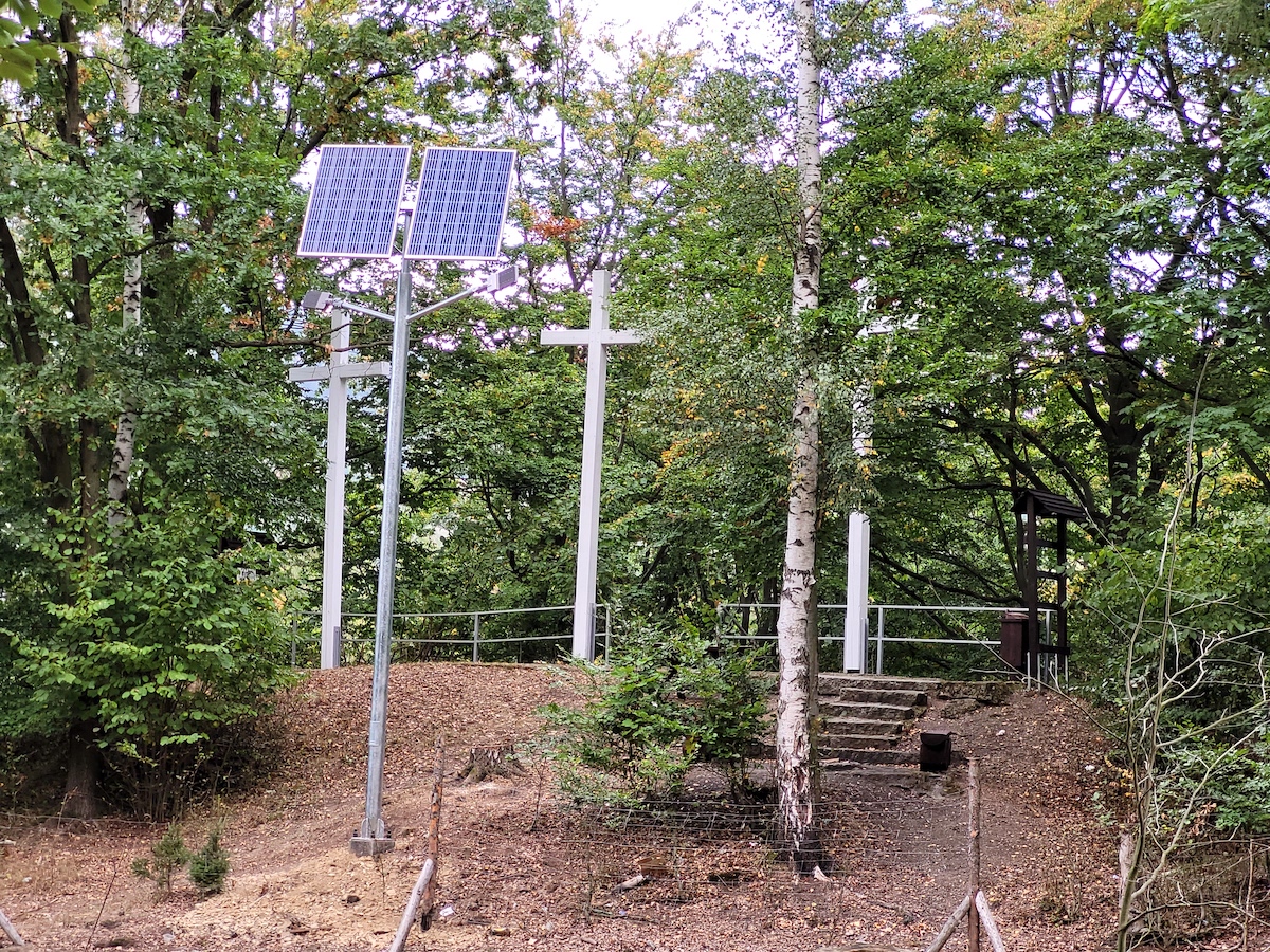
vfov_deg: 19.4
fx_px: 2788
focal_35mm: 76
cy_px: 476
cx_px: 635
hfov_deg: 25.7
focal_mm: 7.12
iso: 25
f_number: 2.4
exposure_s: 1/50
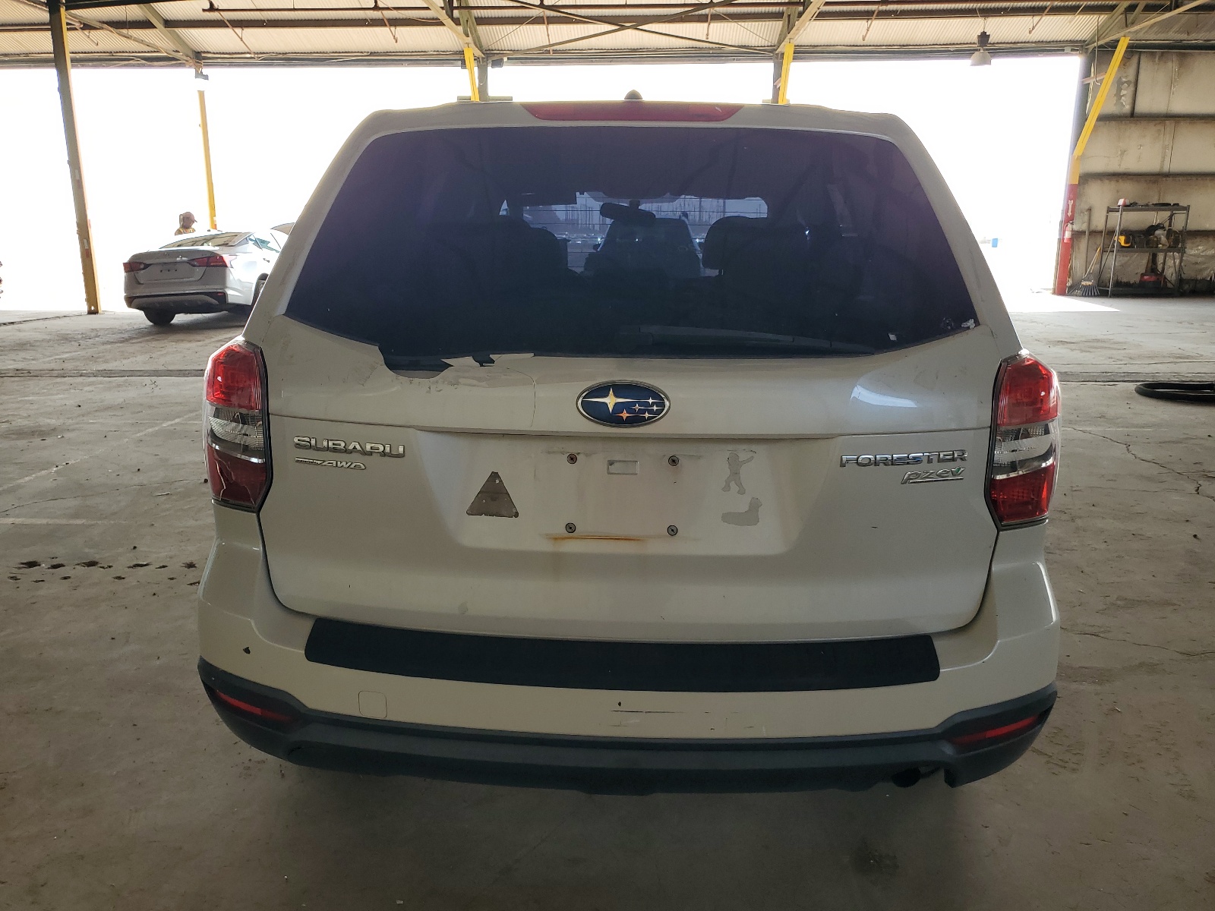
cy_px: 456
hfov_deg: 67.3
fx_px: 913
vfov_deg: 53.1
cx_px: 608
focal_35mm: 26
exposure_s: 1/278
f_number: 1.5
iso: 50
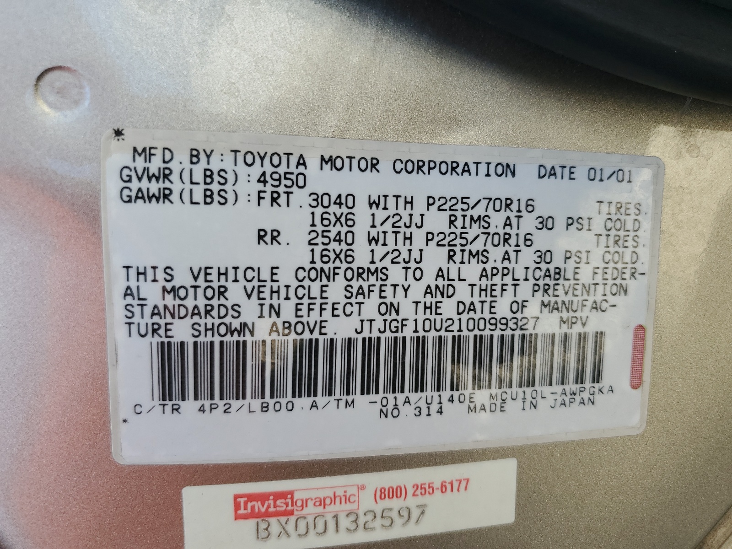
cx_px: 366
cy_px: 274
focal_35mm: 26
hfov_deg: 67.3
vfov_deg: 53.1
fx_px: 550
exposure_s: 1/333
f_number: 1.5
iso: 50
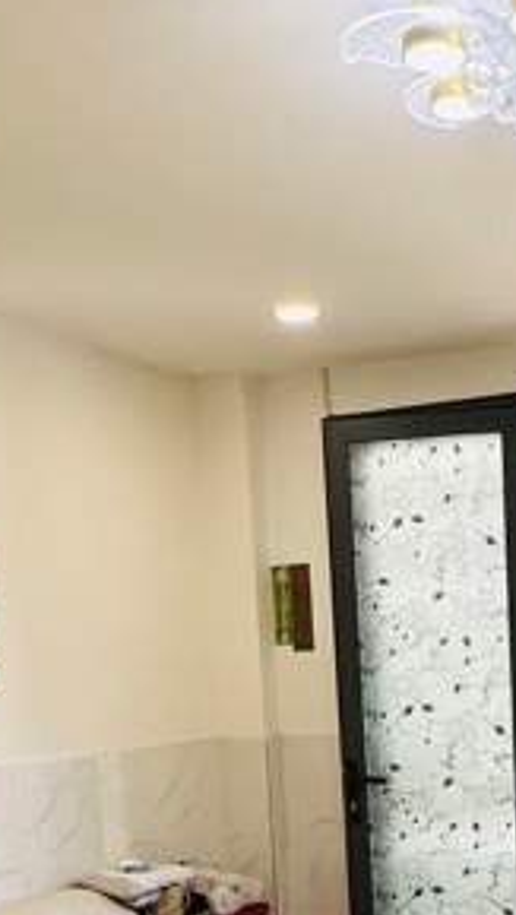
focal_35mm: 54
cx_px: 412
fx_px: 1311
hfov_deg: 22.0
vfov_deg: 36.1
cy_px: 823
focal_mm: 2.22
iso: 50
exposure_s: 1/99
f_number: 2.2
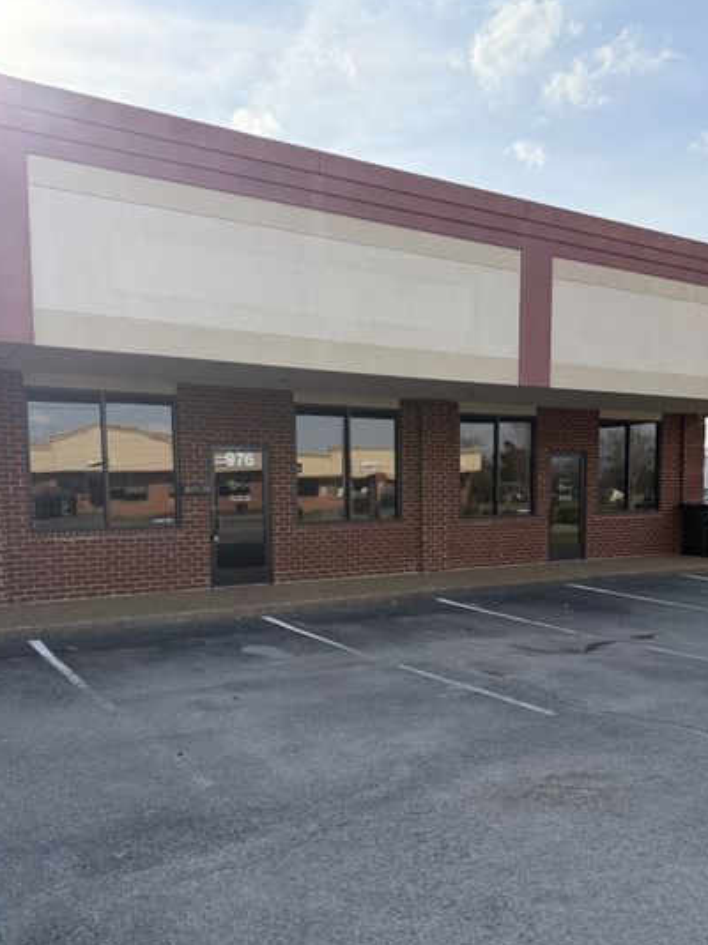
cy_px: 553
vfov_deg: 59.6
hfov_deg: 46.7
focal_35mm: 30
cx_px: 393
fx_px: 819
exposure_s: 1/2445
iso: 100
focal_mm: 6.76
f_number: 1.78
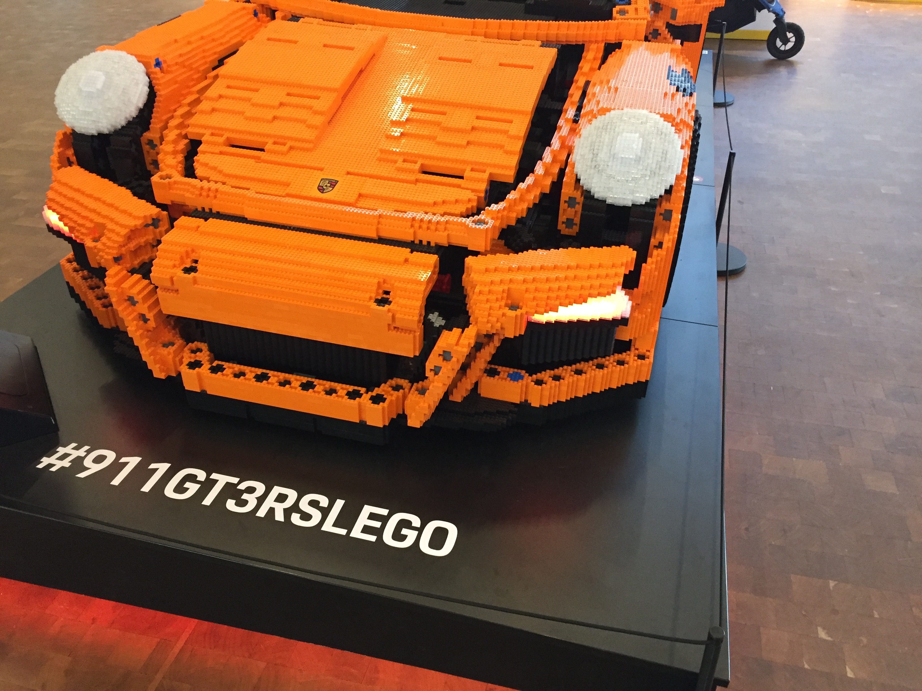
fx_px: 772
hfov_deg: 61.7
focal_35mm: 29
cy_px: 346
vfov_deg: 48.2
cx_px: 461
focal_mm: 4.15
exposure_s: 1/33
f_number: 2.2
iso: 250
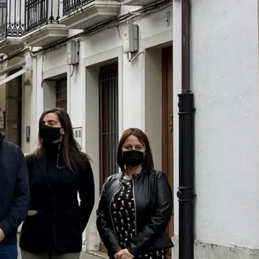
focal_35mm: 94
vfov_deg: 18.5
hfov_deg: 16.6
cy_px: 102
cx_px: -147
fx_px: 796
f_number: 1.6
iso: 32
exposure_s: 1/432
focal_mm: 5.1
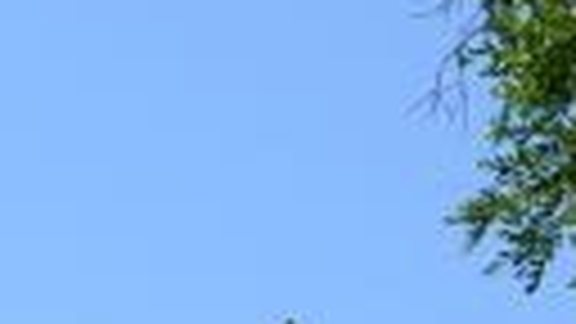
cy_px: 646
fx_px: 5243
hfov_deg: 6.0
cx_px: -824
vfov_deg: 3.5
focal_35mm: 343
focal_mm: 35
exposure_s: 1/800
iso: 100
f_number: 4.5
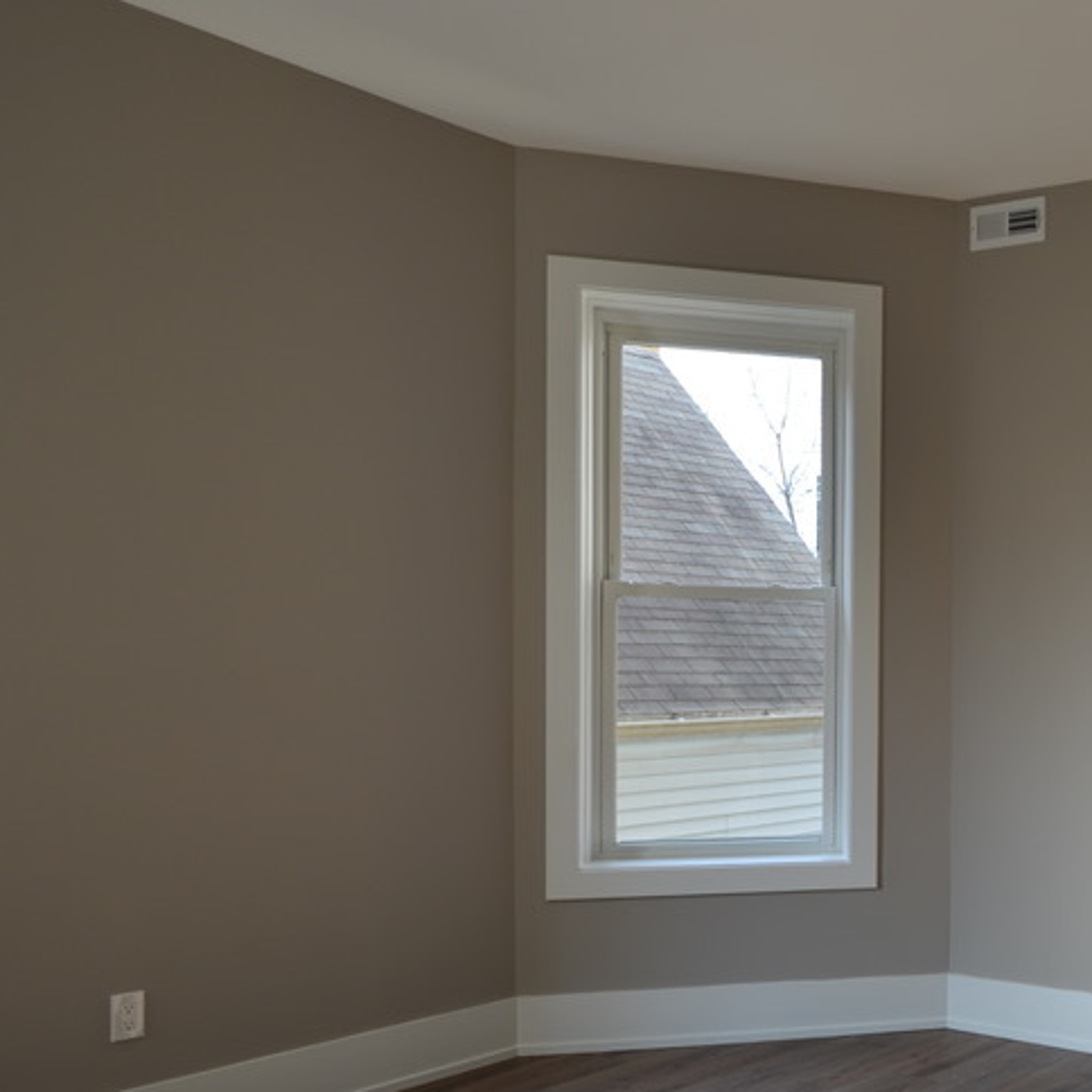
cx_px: 1252
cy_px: 706
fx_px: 1285
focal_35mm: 36
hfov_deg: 37.2
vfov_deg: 45.5
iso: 100
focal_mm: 16
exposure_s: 1/60
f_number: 4
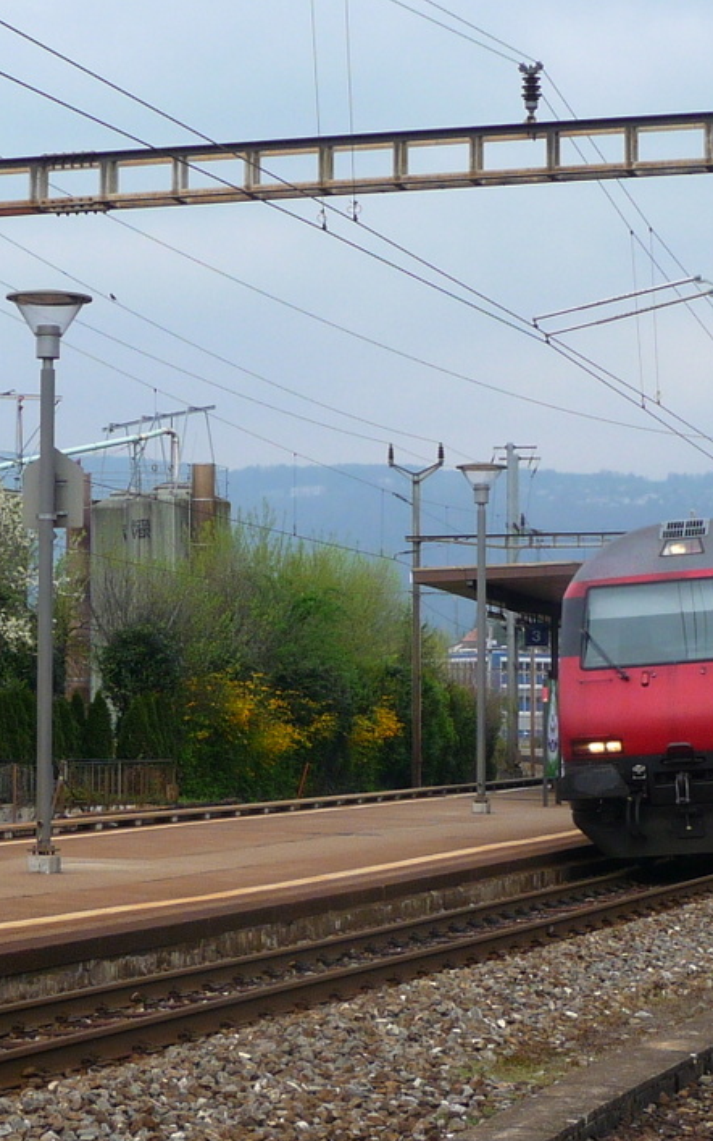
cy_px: 576
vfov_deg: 34.0
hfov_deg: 21.2
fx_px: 1865
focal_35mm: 60
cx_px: 639
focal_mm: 6.7
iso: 100
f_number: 3.9
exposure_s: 1/320
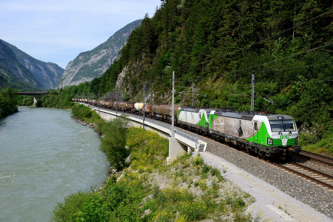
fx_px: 351
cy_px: 111
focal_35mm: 38
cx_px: 166
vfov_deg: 35.1
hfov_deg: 50.7
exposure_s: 1/1600
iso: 250
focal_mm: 38
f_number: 5.6
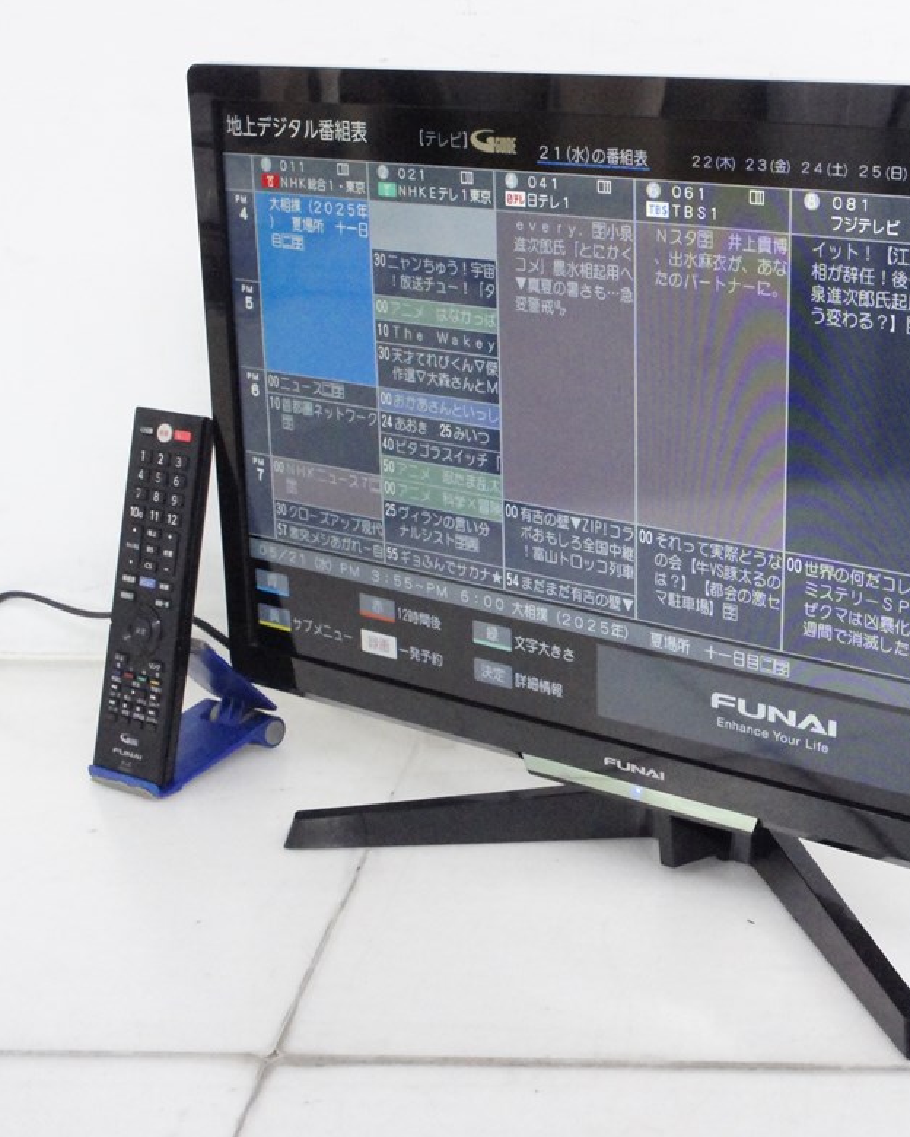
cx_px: 755
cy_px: 577
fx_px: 1674
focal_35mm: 50
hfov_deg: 29.6
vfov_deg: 37.5
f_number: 10
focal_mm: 23
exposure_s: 1/40
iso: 6400
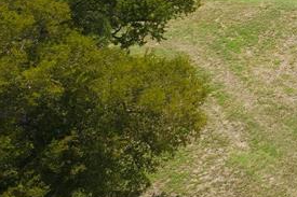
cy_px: -79
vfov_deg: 15.6
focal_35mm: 82
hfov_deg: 21.3
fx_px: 676
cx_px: 431
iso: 100
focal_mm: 8.38
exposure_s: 1/1500
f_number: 2.8
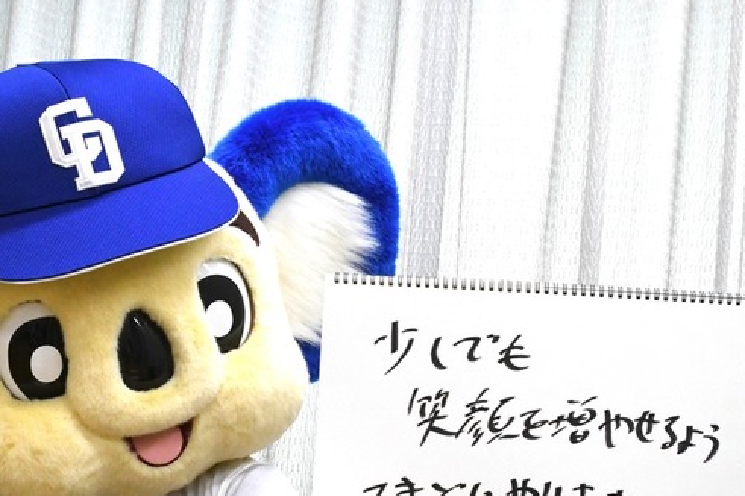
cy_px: 367
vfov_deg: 20.8
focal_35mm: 65
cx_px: 266
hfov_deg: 30.8
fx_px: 1345
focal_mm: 28
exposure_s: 1/320
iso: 5000
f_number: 9
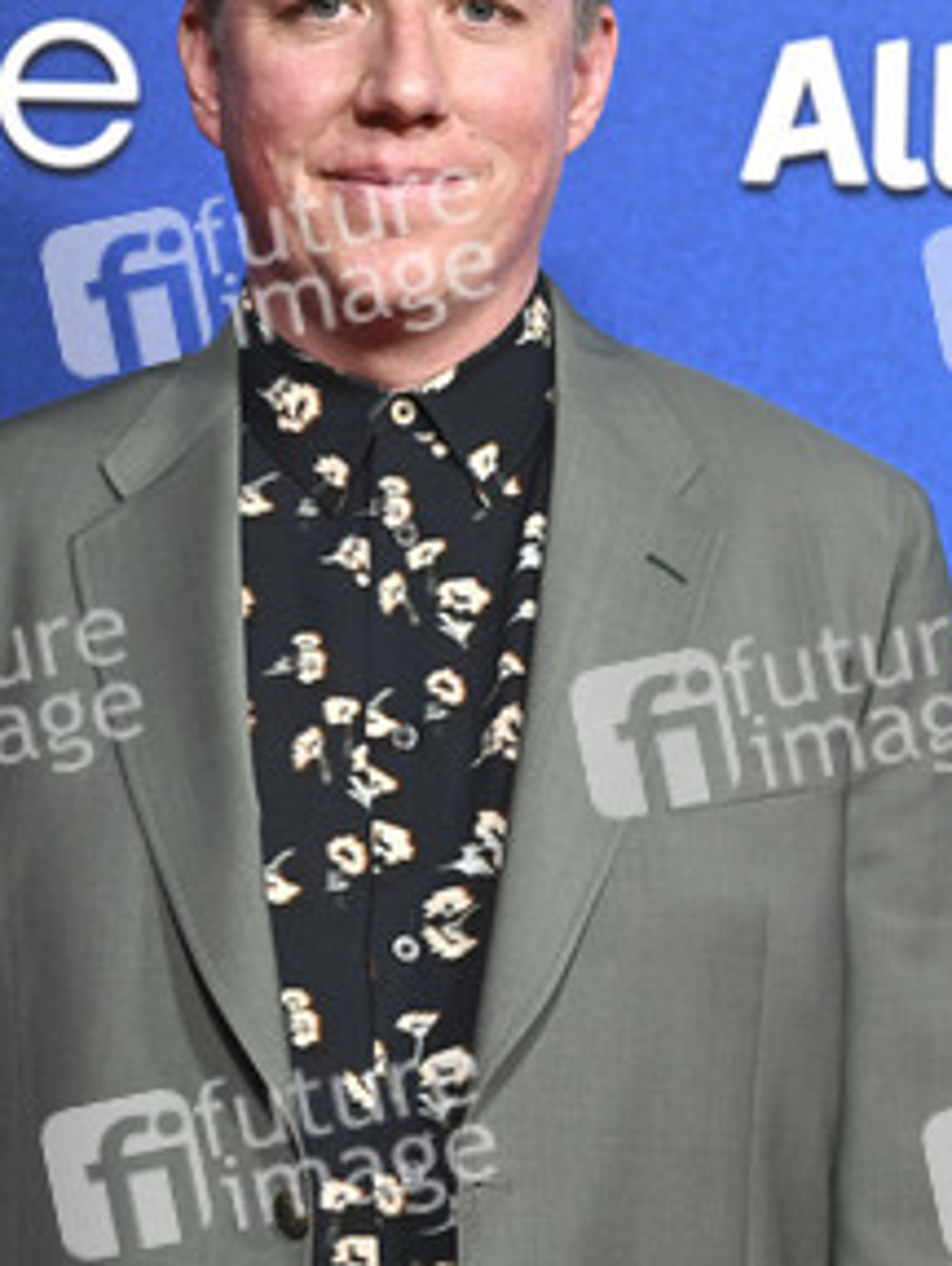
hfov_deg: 11.7
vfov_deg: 15.5
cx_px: 397
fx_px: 4647
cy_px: 494
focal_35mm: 127
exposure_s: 1/250
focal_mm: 95
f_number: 4.5
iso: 3200
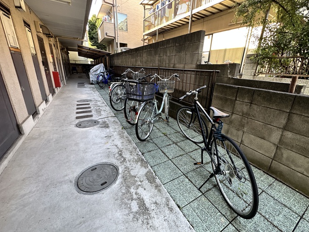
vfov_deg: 81.7
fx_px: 134
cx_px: 165
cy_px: 112
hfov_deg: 98.0
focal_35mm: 15
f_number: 2.2
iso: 100
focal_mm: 2.22
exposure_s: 1/99
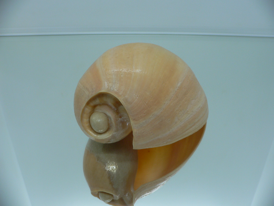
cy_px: 103
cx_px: 137
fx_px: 277
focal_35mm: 35
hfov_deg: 52.6
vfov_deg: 40.7
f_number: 2.8
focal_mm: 4.6
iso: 80
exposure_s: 1/60
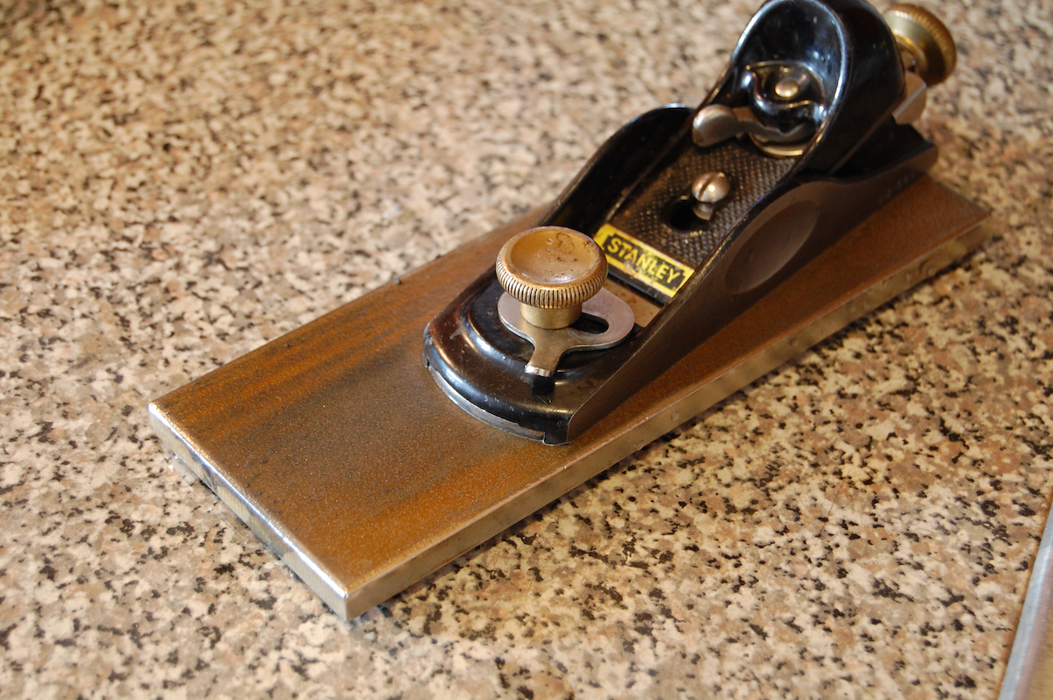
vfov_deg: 18.9
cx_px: 526
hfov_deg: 28.1
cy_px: 350
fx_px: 2104
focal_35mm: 72
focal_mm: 48
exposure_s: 1/8
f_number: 5.6
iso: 800
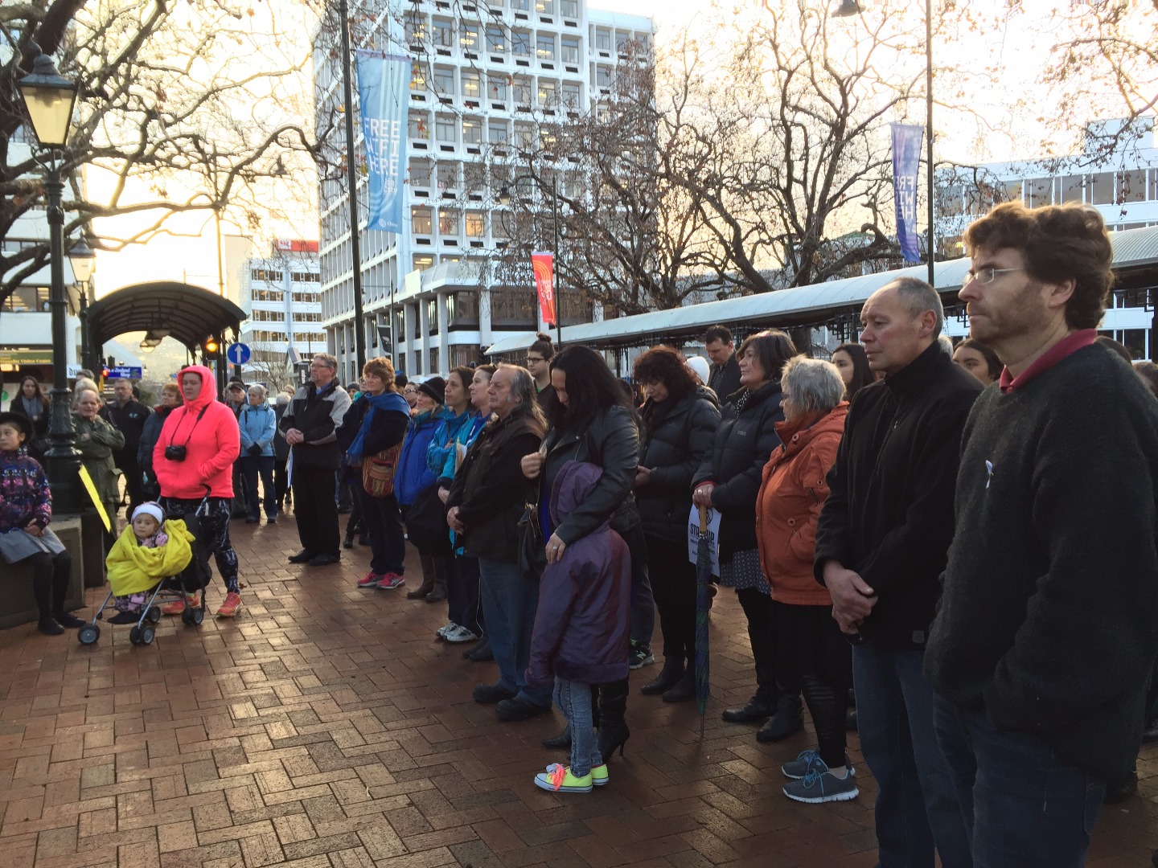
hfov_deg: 61.7
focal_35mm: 29
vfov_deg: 48.2
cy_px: 434
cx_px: 579
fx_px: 970
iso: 50
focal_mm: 4.15
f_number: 2.2
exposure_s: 1/100
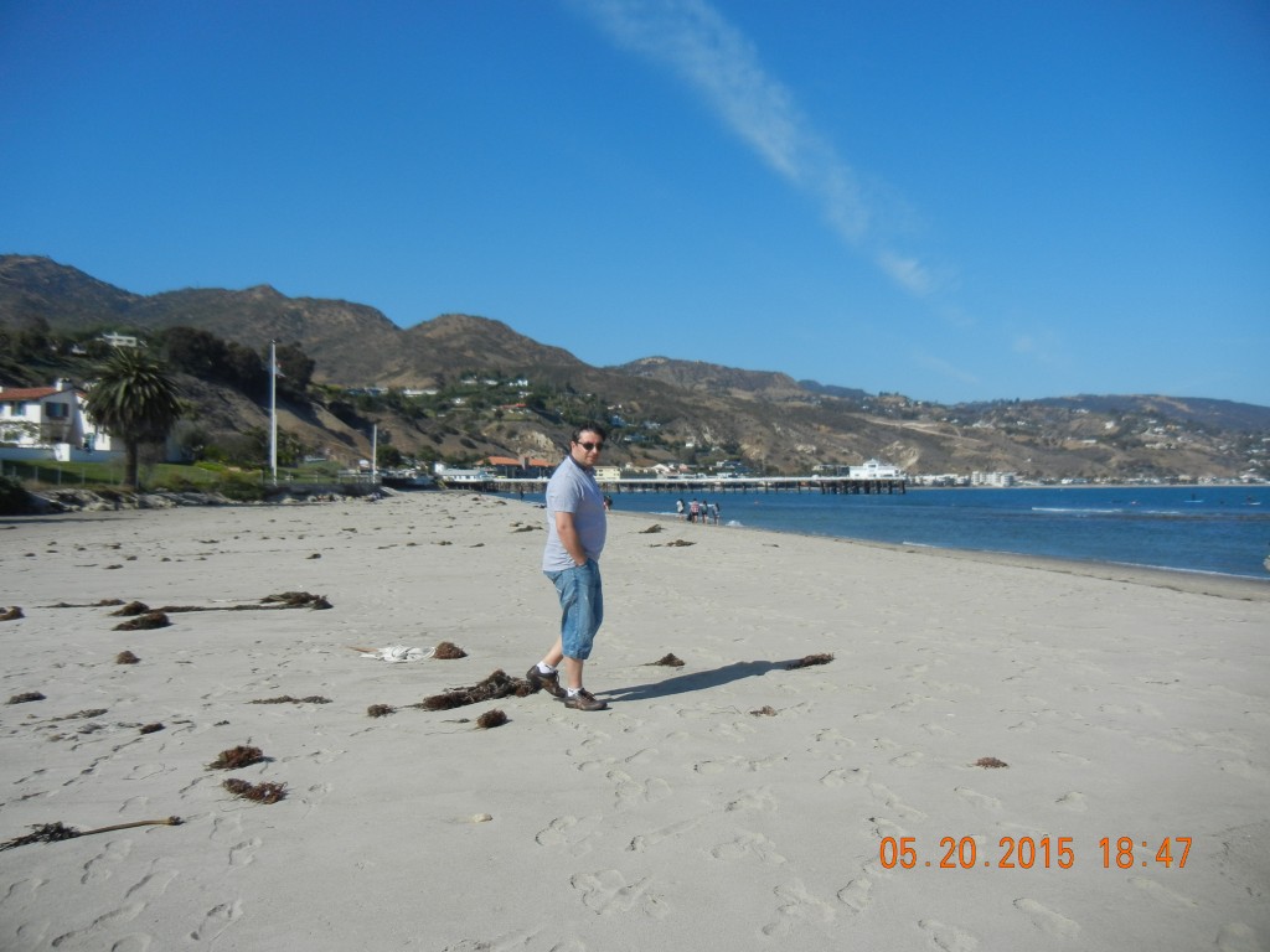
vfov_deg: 46.8
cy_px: 476
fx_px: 1101
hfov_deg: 60.0
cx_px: 635
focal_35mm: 30
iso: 160
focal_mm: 5.4
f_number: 7
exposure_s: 1/640
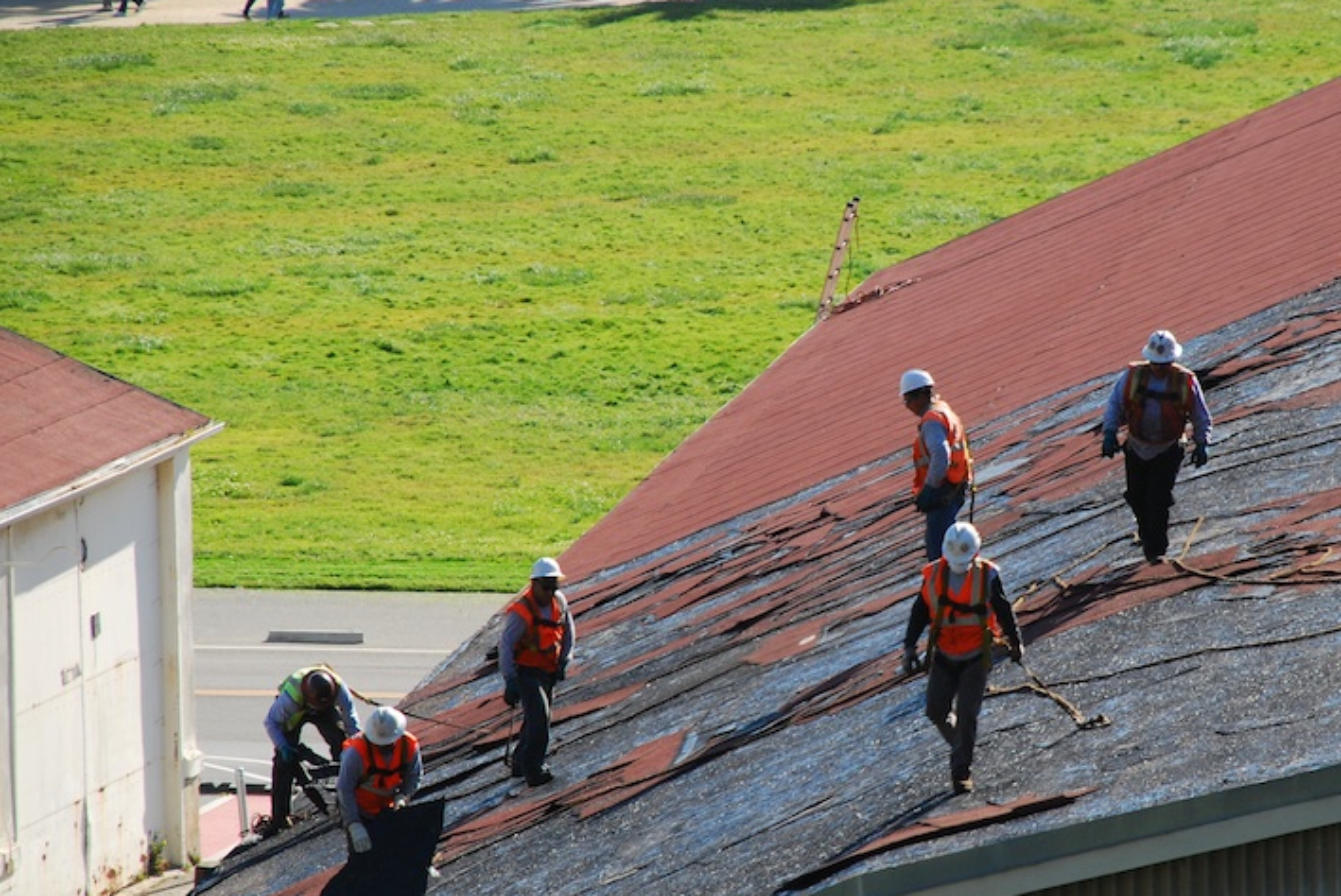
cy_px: 513
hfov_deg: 7.2
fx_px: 10651
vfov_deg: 4.8
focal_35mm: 286
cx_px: 844
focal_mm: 135
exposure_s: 1/500
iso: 320
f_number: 5.6
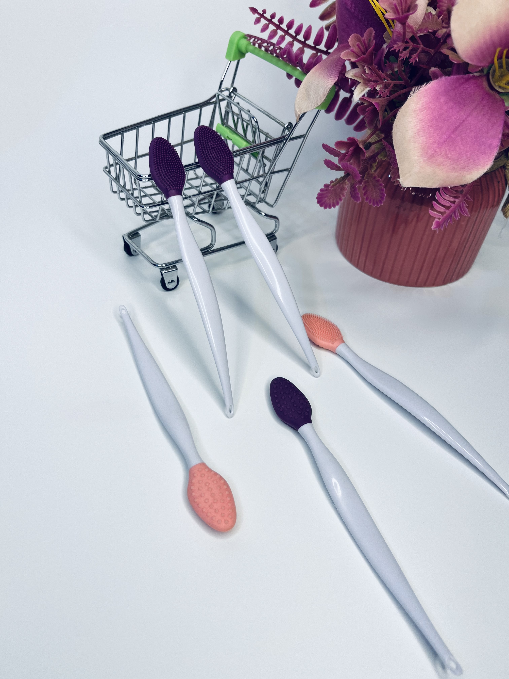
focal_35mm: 26
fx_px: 510
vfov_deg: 67.3
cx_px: 254
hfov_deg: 53.1
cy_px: 340
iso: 32
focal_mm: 5.1
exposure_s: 1/109
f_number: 1.6
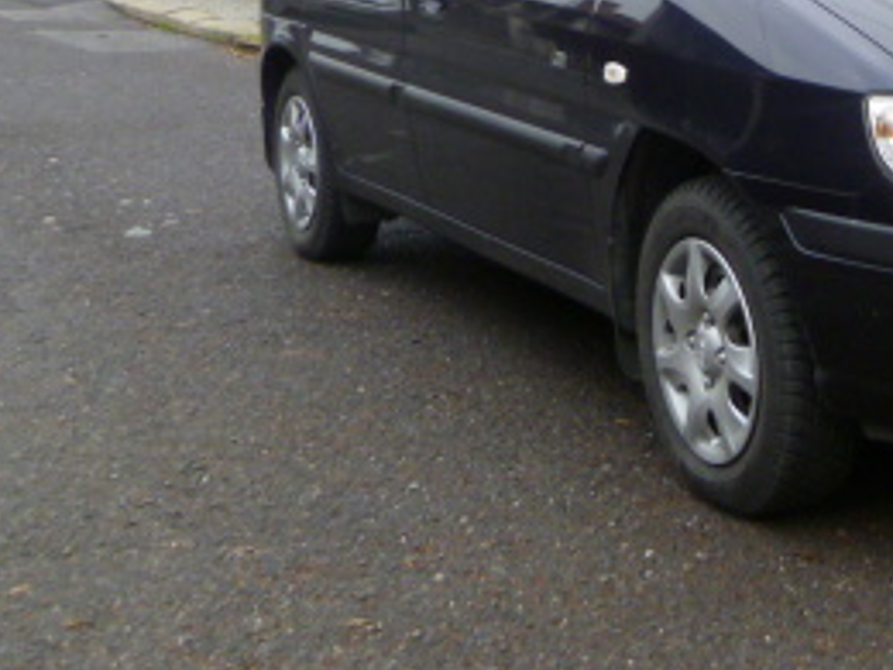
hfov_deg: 26.3
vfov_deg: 20.2
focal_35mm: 69
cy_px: -96
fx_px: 1780
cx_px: 938
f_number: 2.8
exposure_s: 1/320
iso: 200
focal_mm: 5
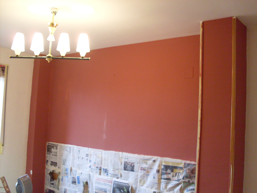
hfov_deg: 49.0
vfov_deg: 37.7
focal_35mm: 38
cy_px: 96
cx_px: 128
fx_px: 282
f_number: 2.8
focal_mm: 6.3
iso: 200
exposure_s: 1/15
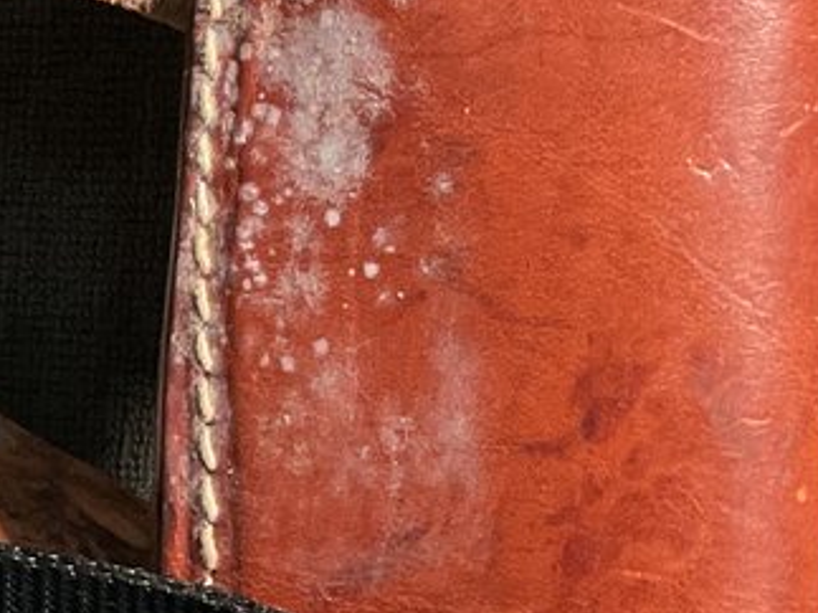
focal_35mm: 136
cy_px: 437
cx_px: -442
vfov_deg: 10.9
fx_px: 3213
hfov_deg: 13.6
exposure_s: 1/60
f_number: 1.8
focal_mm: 3
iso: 200
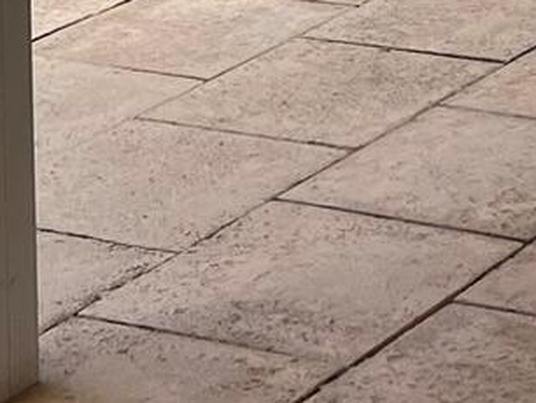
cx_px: 850
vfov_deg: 7.8
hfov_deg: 10.9
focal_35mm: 174
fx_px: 2696
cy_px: -654
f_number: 1.5
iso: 50
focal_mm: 5.7
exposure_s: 1/1196
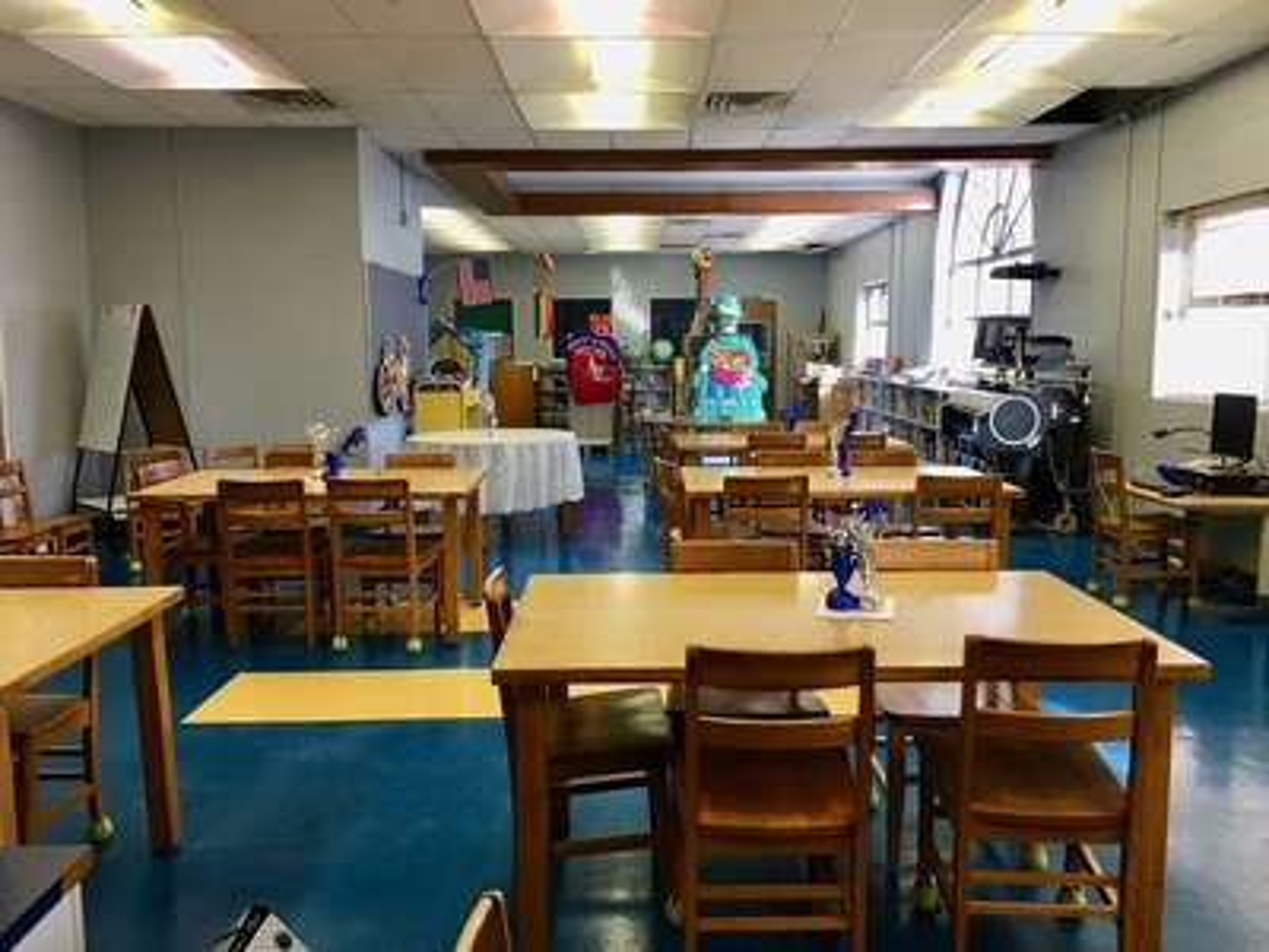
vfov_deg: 48.2
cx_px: 634
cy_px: 476
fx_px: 1063
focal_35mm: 29
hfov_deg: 61.7
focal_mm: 4.15
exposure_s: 1/15
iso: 25
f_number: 2.2
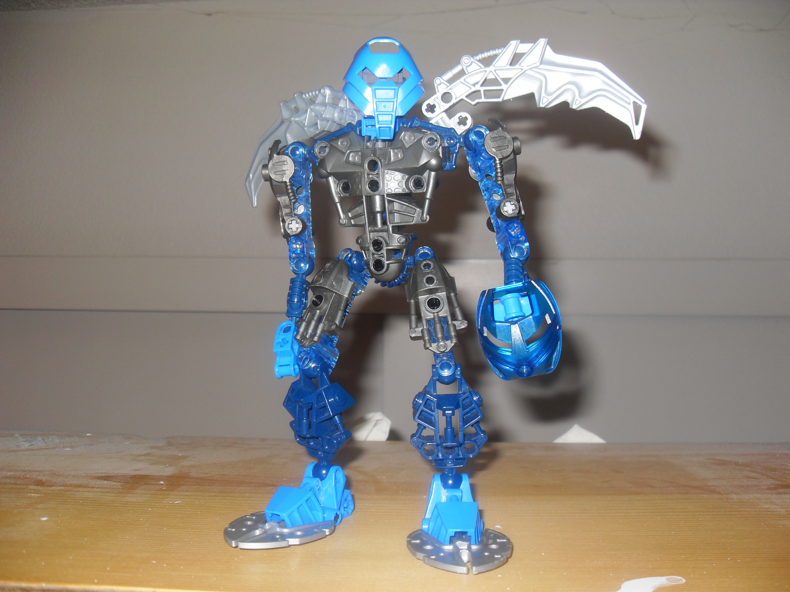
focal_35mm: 34
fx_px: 776
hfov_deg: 54.0
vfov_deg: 41.8
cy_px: 296
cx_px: 395
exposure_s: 1/45
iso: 100
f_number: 2.8
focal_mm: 6.3
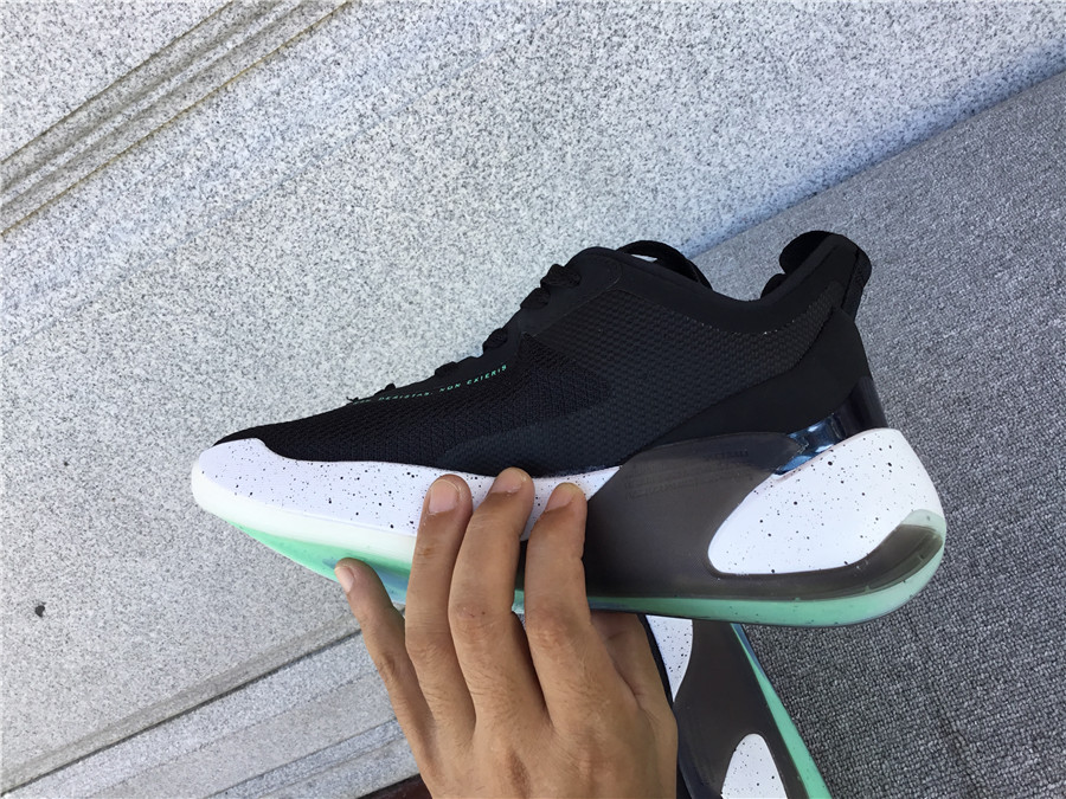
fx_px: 955
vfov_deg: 45.4
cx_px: 533
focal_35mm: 31
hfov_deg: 58.4
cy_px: 400
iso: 25
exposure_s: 1/100
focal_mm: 3.3
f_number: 2.4
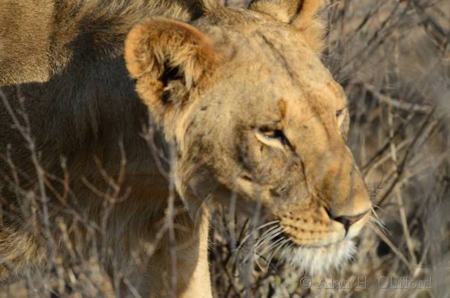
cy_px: 149
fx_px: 7481
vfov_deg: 2.3
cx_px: 225
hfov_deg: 3.4
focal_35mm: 600
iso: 200
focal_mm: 400
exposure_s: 1/500
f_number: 6.3
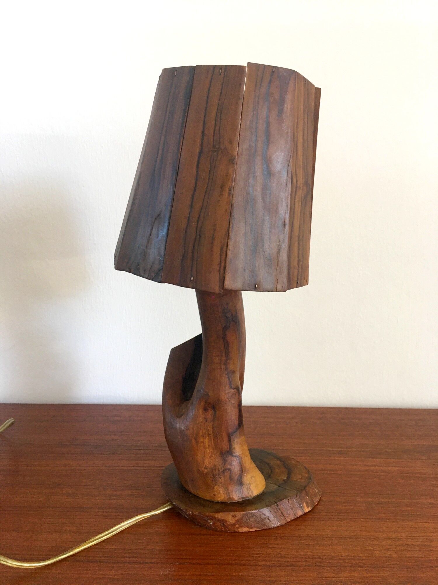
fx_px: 489
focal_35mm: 29
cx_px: 219
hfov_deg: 48.2
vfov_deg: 61.7
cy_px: 292
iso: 125
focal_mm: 4.15
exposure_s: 1/33
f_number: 2.2
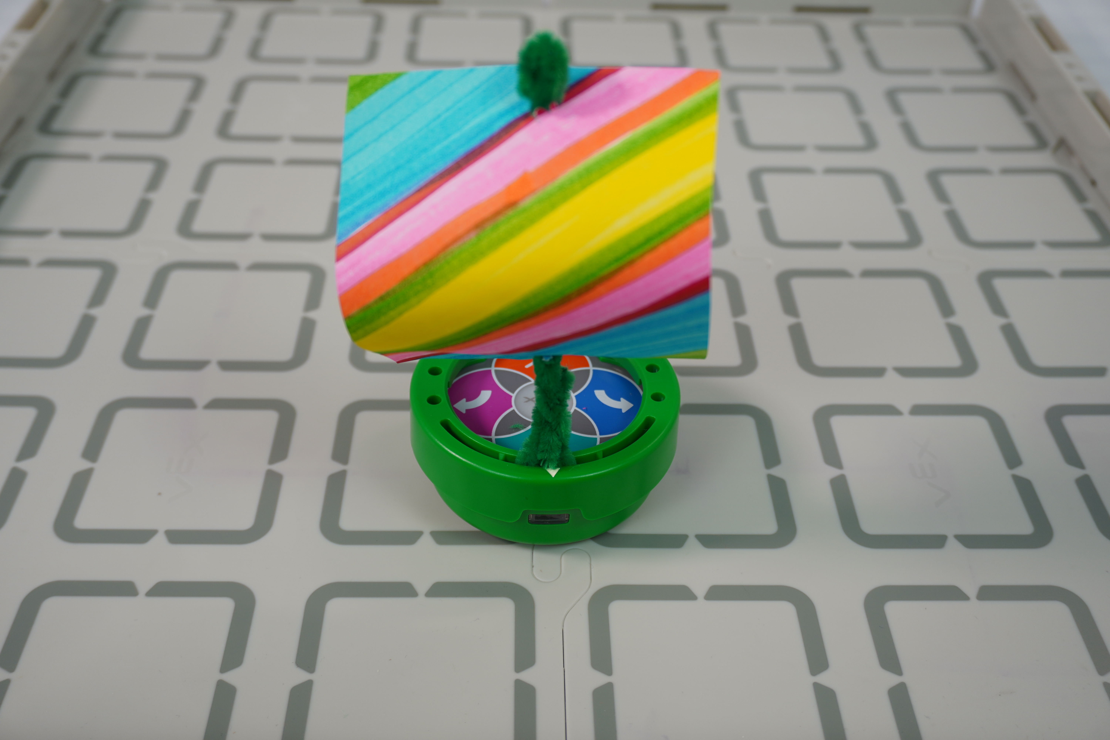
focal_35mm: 38
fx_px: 1156
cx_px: 555
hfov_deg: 51.3
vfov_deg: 35.5
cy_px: 370
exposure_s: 1/40
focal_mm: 25
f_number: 4.5
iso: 100
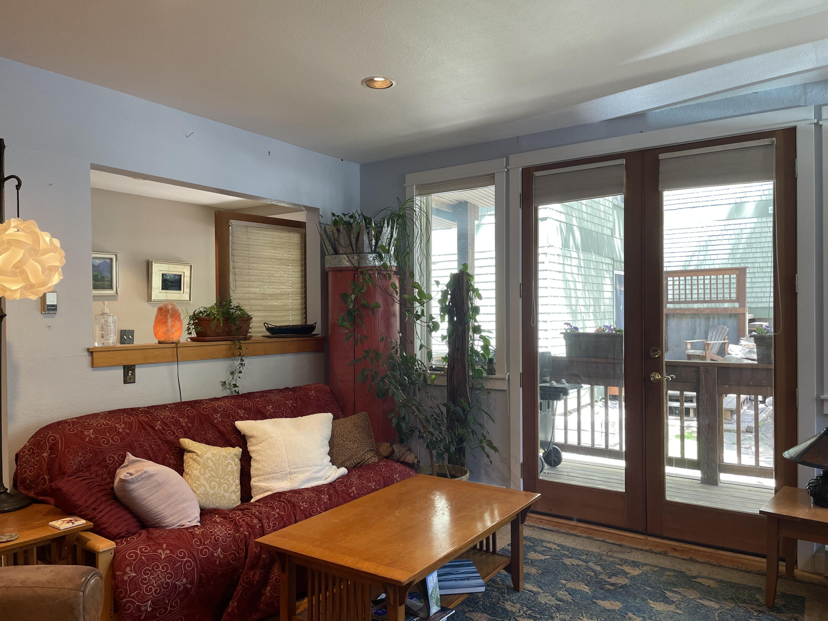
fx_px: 622
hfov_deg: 67.3
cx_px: 414
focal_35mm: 26
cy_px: 310
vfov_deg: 53.1
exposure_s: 1/60
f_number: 1.6
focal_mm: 4.2
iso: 64
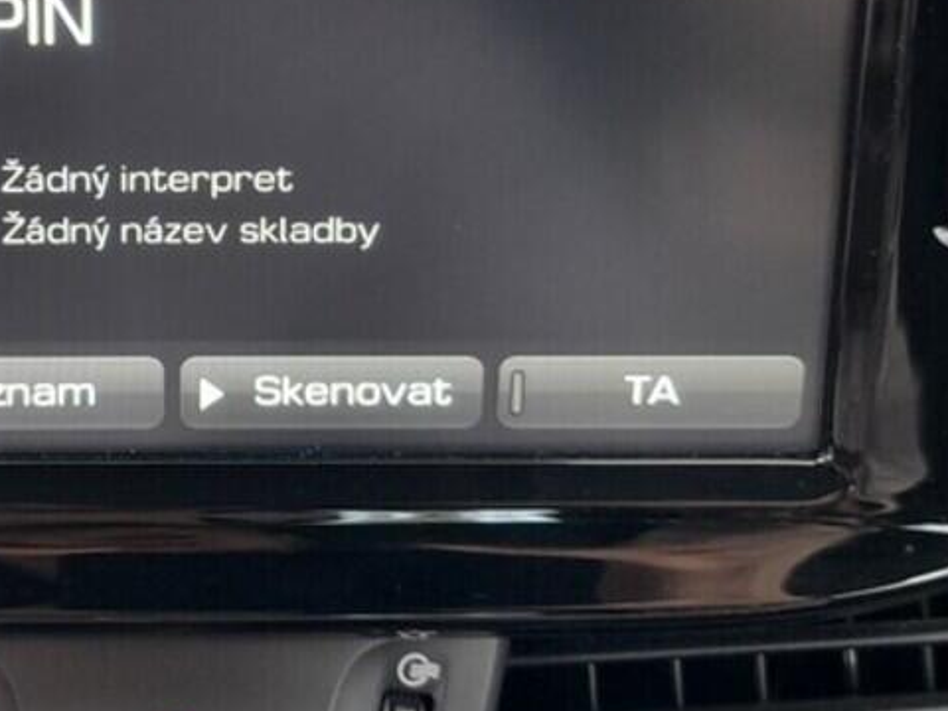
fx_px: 2054
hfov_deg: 25.5
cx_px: 164
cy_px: 122
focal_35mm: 75
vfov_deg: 19.4
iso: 100
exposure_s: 1/50
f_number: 2
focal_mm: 4.6
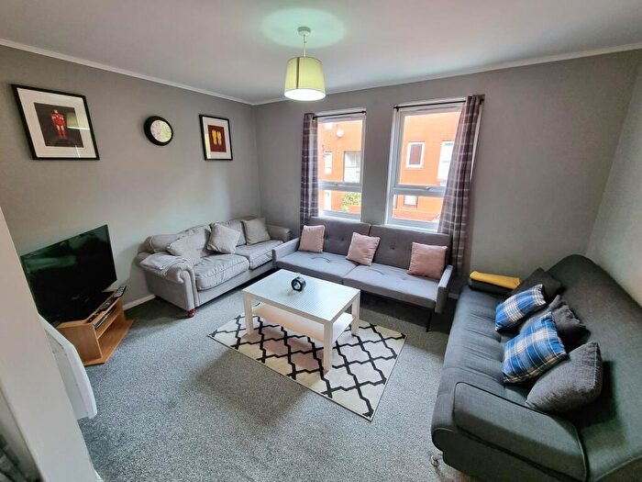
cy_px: 241
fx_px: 241
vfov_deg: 89.9
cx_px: 321
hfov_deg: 106.2
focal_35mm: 13
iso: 160
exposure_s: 1/50
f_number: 2.2
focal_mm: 2.2
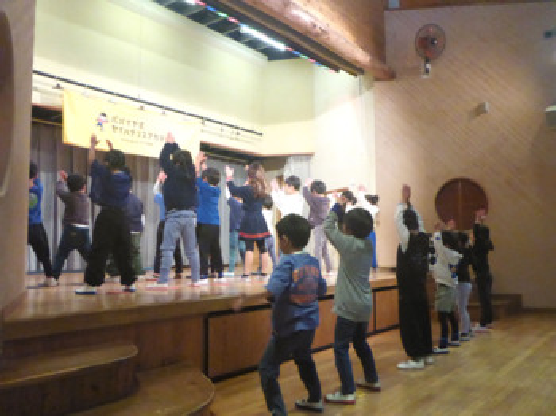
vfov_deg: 46.7
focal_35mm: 30
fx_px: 482
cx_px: 278
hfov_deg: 60.0
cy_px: 208
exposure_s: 1/100
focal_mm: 5.2
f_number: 3.4
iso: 1600
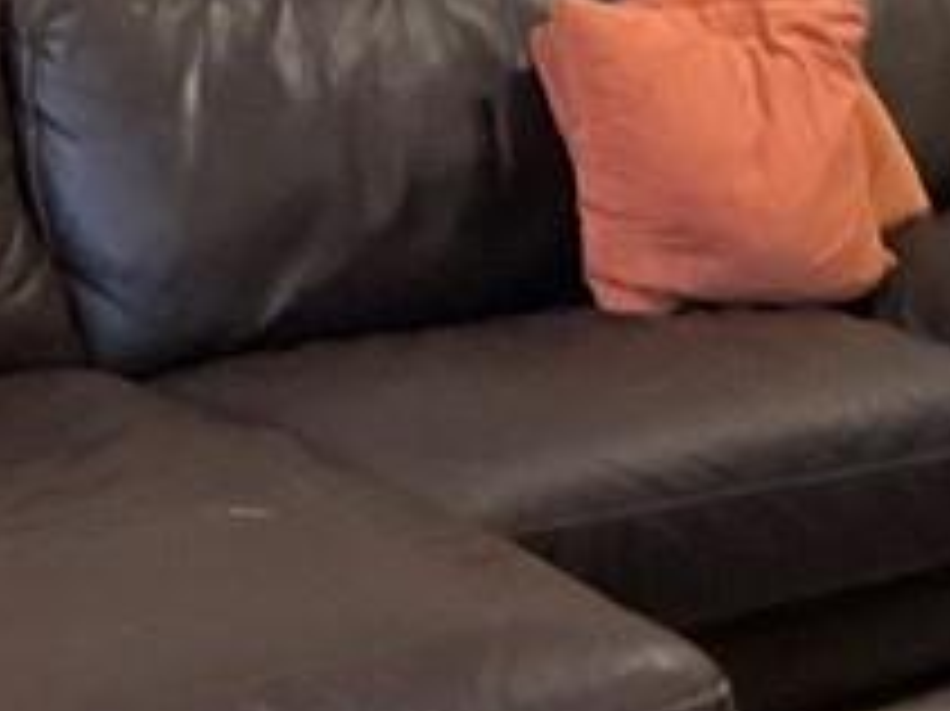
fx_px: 3867
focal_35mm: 141
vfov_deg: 10.5
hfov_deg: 12.9
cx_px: 1634
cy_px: 135
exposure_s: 1/40
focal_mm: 3
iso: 320
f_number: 1.8
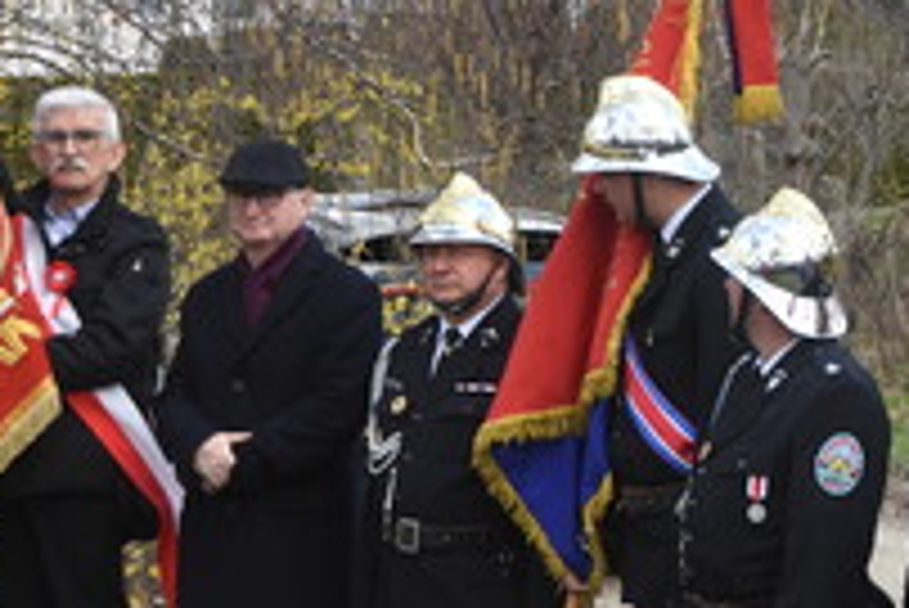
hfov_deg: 12.9
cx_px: 819
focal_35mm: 158
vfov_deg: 8.7
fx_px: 3992
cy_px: 351
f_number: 4
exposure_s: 1/3200
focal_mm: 50
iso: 1250
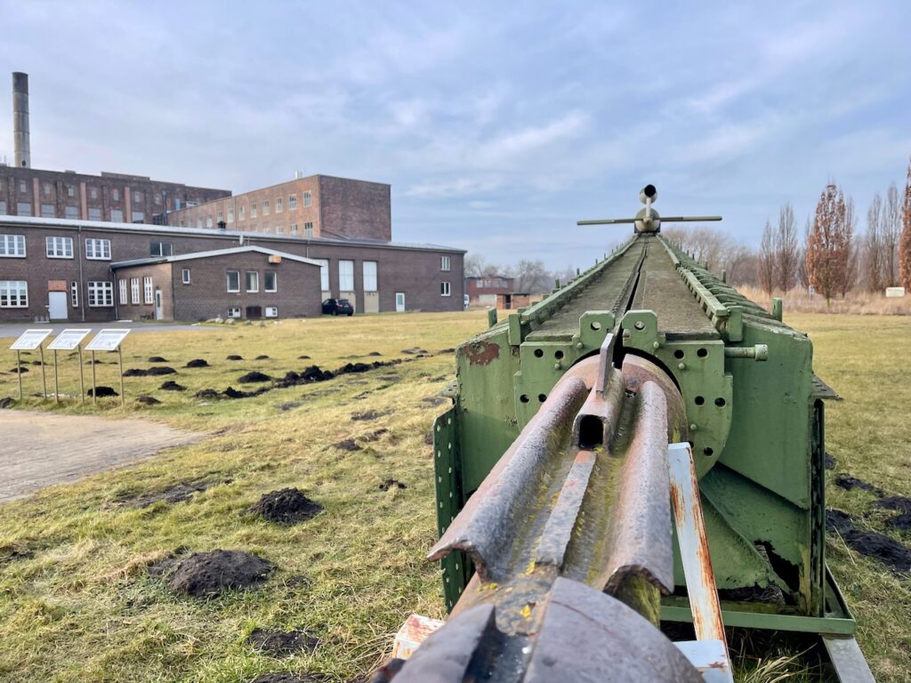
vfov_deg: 54.9
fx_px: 658
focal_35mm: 25
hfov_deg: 69.4
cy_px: 342
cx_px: 456
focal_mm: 5.1
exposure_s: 1/1130
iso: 32
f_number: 1.6
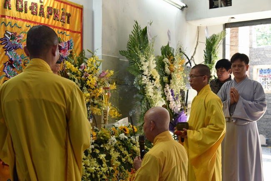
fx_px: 286
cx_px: 136
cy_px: 90
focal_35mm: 38
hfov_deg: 50.7
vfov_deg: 35.1
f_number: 5
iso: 1250
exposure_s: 1/100
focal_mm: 38
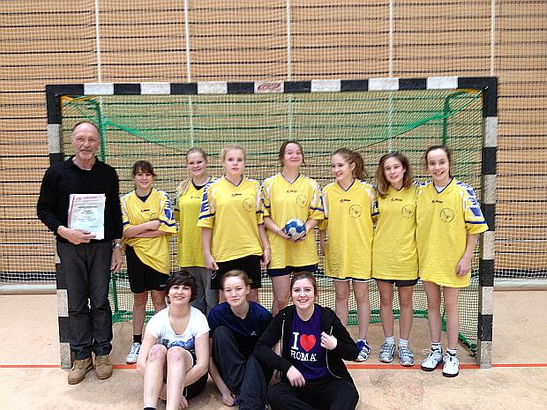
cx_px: 274
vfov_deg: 40.7
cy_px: 205
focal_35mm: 35
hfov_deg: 52.6
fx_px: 553
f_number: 2.4
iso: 125
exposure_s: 1/20
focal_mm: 4.28
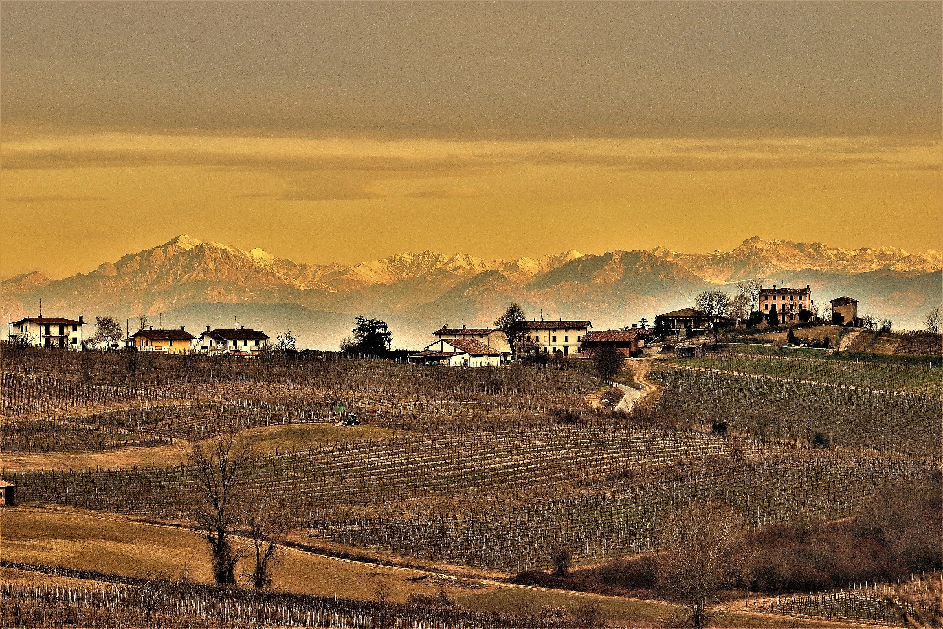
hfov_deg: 9.5
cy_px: 314
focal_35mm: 218
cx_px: 472
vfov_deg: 6.3
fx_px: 5697
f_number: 11
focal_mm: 145
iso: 800
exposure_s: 1/200
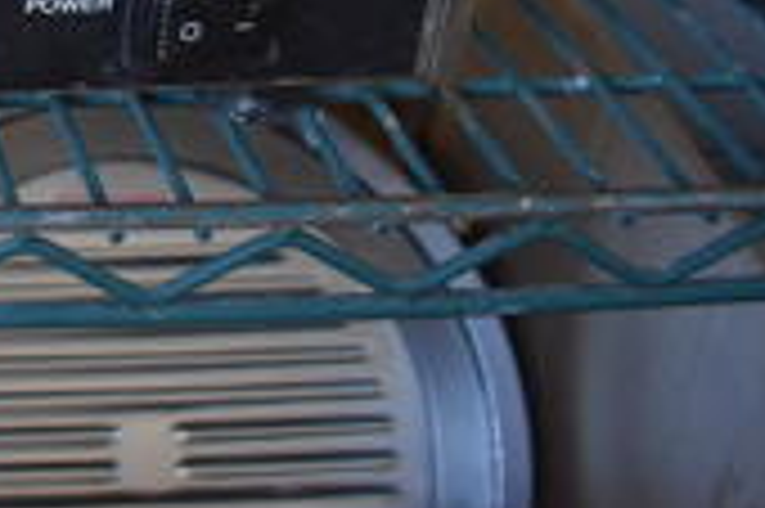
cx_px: -486
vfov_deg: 12.9
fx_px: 2059
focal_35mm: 97
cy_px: -382
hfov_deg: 18.0
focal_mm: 18
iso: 1400
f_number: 3.5
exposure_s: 1/125
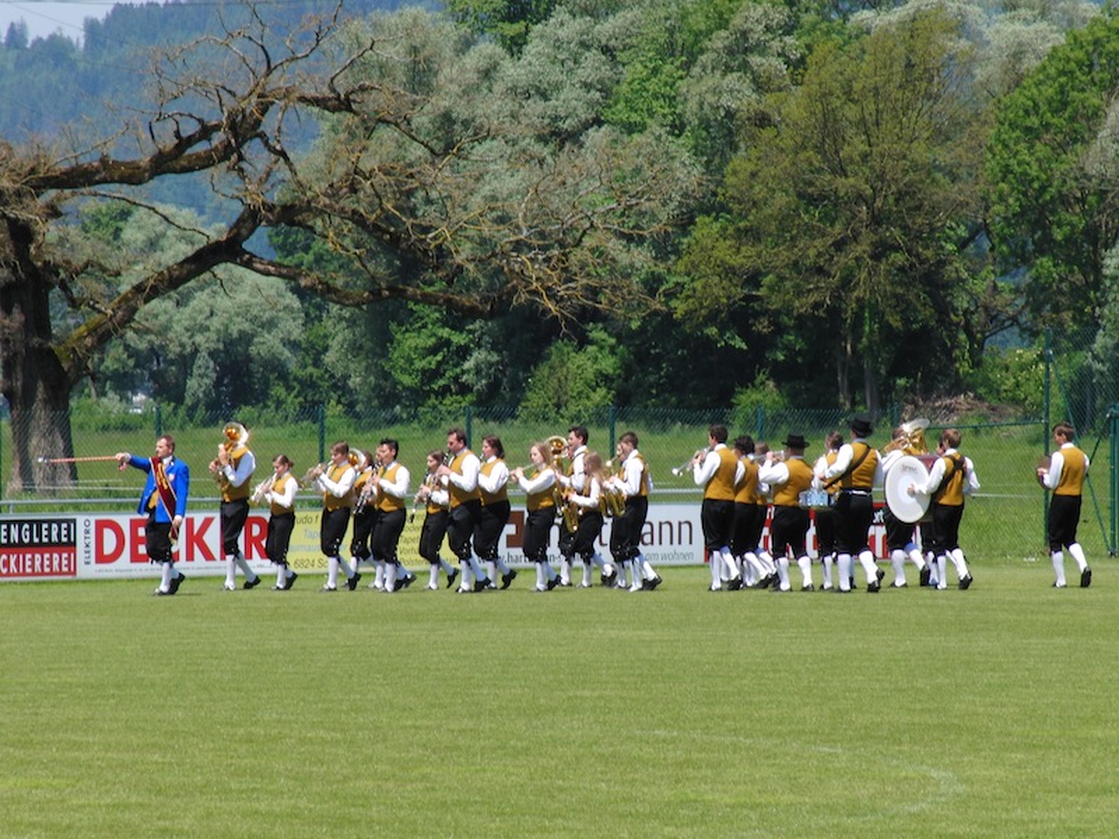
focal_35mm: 272
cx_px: 560
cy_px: 420
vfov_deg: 5.5
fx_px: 8793
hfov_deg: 7.3
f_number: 6.6
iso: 100
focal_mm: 55.1
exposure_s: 1/320
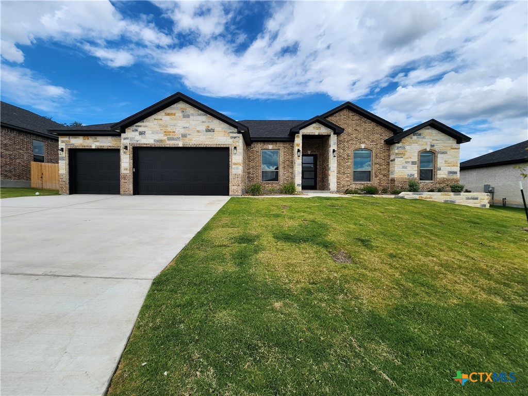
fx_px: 198
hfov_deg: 106.2
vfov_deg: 89.9
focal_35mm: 13
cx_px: 264
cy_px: 198
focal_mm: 2.2
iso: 50
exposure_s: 1/2116
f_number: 2.2
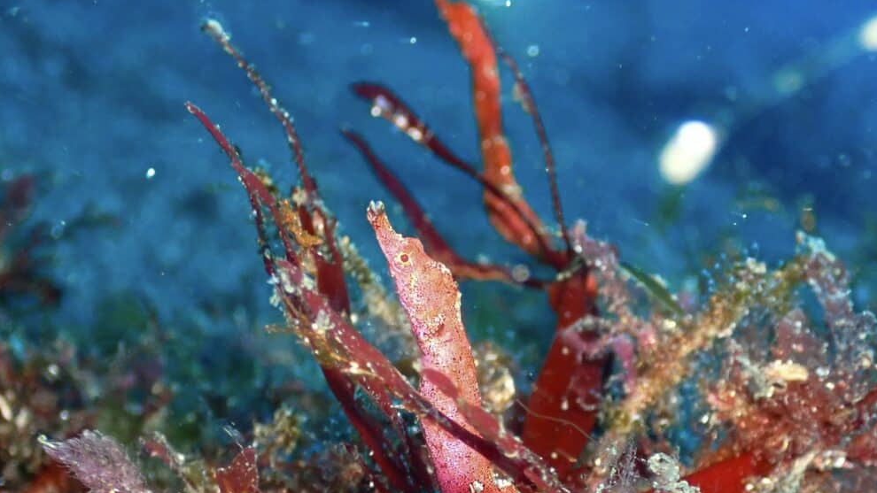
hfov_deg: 37.8
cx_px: 442
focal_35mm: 55
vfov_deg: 21.8
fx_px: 1279
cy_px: 303
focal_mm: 9.01
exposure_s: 1/50
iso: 800
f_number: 9
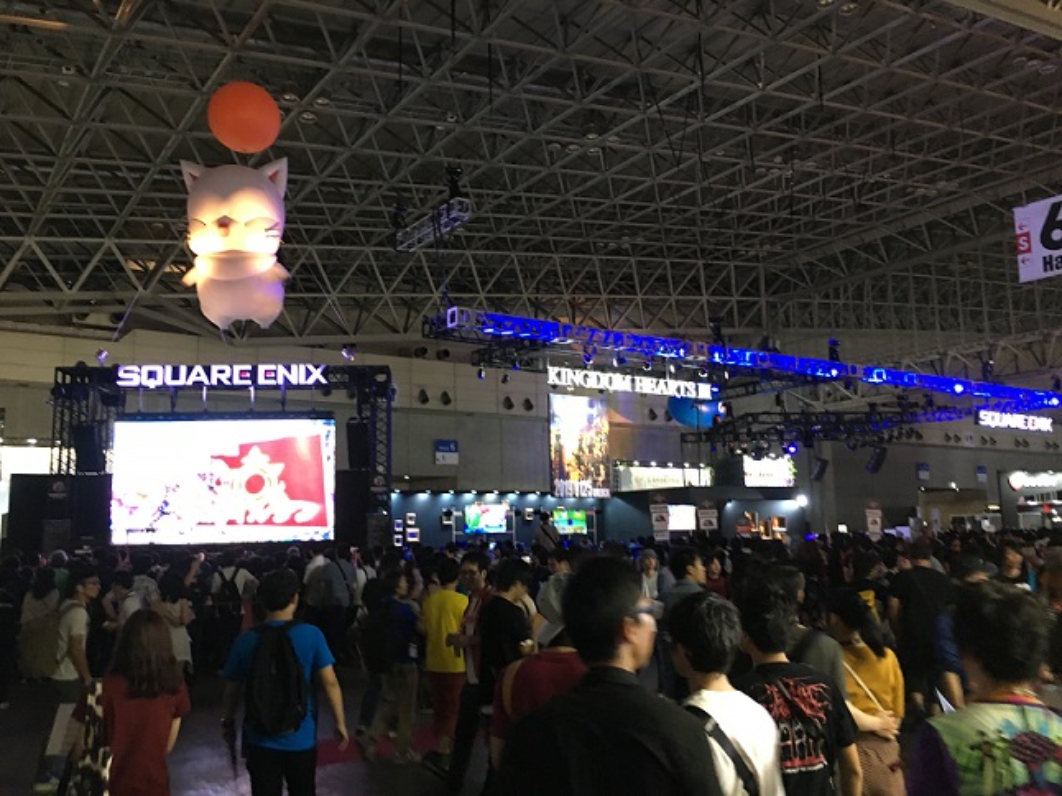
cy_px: 398
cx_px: 531
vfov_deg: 48.2
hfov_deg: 61.7
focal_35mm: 29
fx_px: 889
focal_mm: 4.15
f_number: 2.2
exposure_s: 1/24
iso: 200
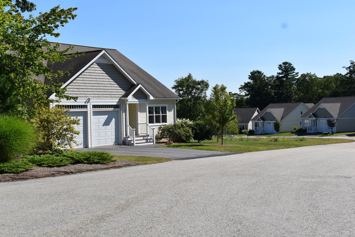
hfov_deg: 38.8
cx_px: 178
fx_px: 503
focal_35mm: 51
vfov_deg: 26.5
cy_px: 118
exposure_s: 1/320
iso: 100
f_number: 9
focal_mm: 34
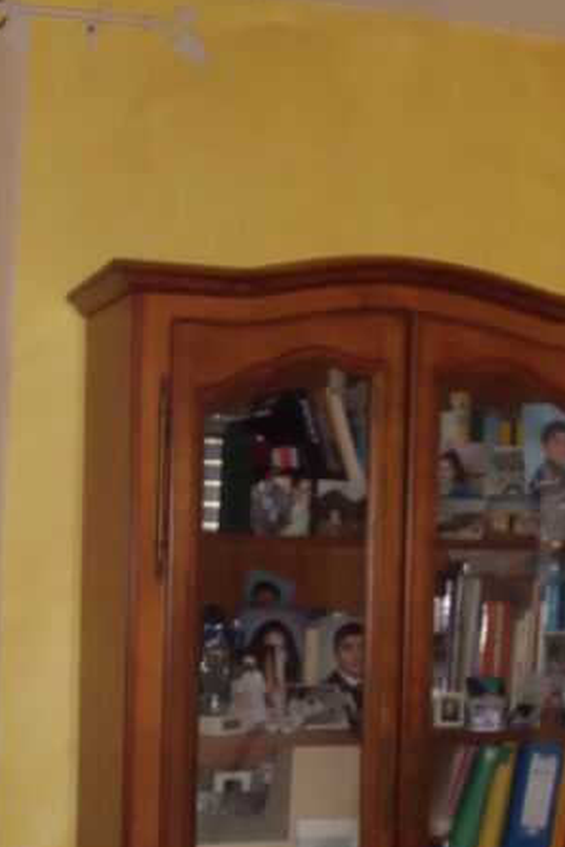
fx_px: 1765
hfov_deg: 18.2
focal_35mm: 75
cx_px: 357
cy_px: 601
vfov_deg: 26.7
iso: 400
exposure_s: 1/60
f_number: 4.5
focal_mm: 9
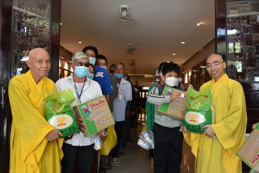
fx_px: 223
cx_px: 130
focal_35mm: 31
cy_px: 86
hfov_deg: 60.3
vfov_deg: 42.4
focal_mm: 31
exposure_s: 1/80
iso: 640
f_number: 4.5
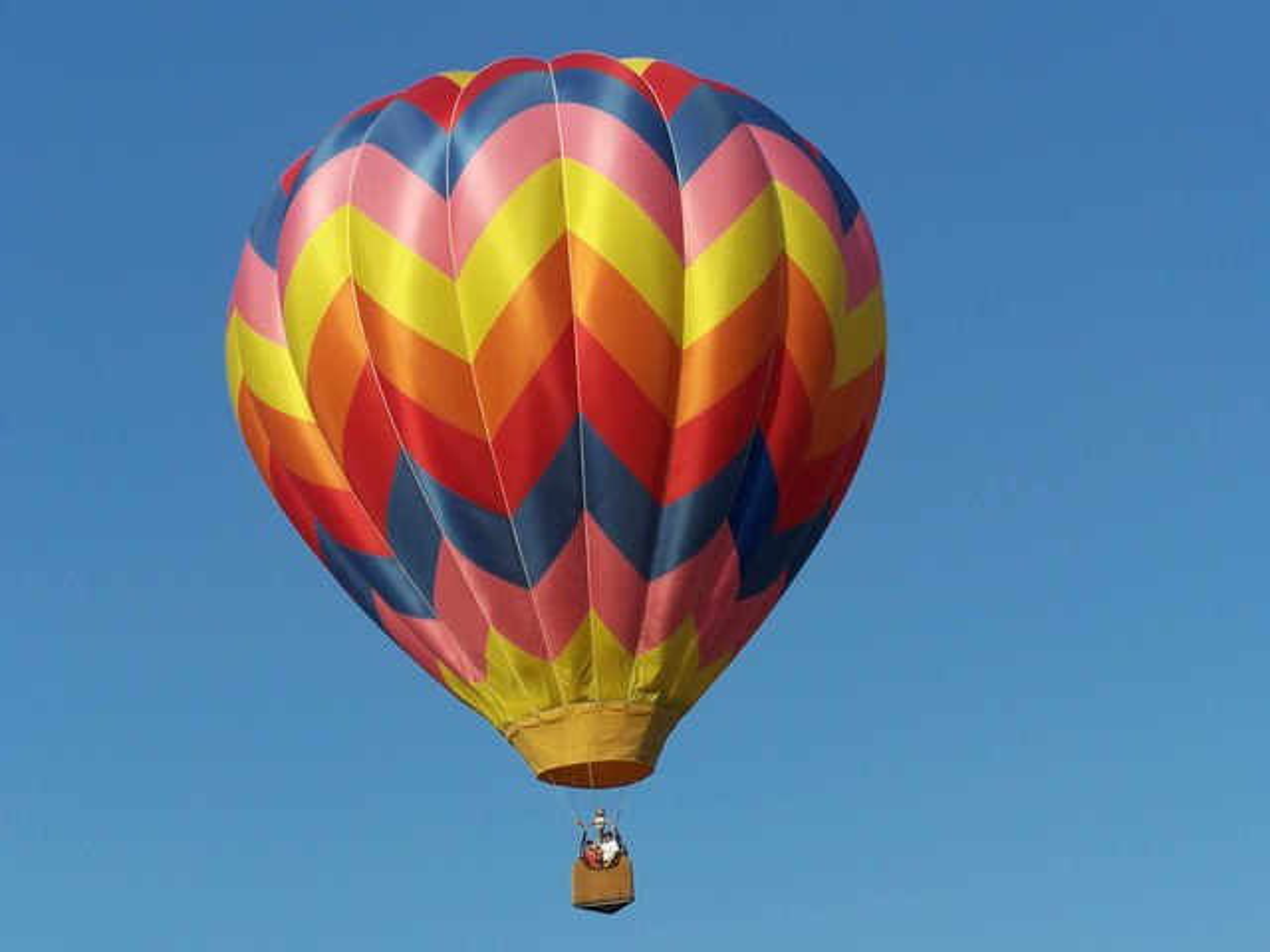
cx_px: 635
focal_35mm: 82
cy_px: 476
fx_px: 3008
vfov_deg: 18.0
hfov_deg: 23.8
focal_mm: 13.7
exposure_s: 1/750
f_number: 4.5
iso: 80
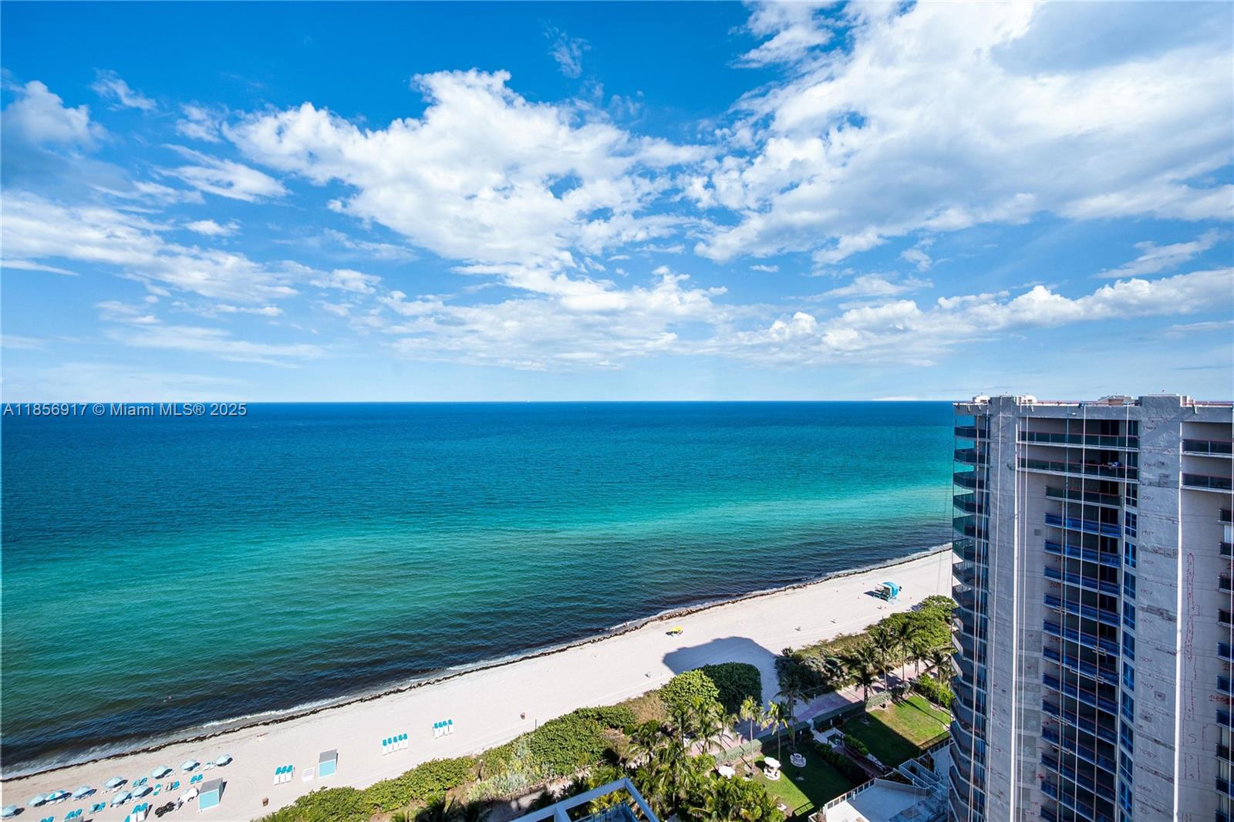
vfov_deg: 81.2
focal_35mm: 14
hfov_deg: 104.3
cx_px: 617
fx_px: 480
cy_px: 411
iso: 100
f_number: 4.5
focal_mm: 7
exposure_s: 1/400
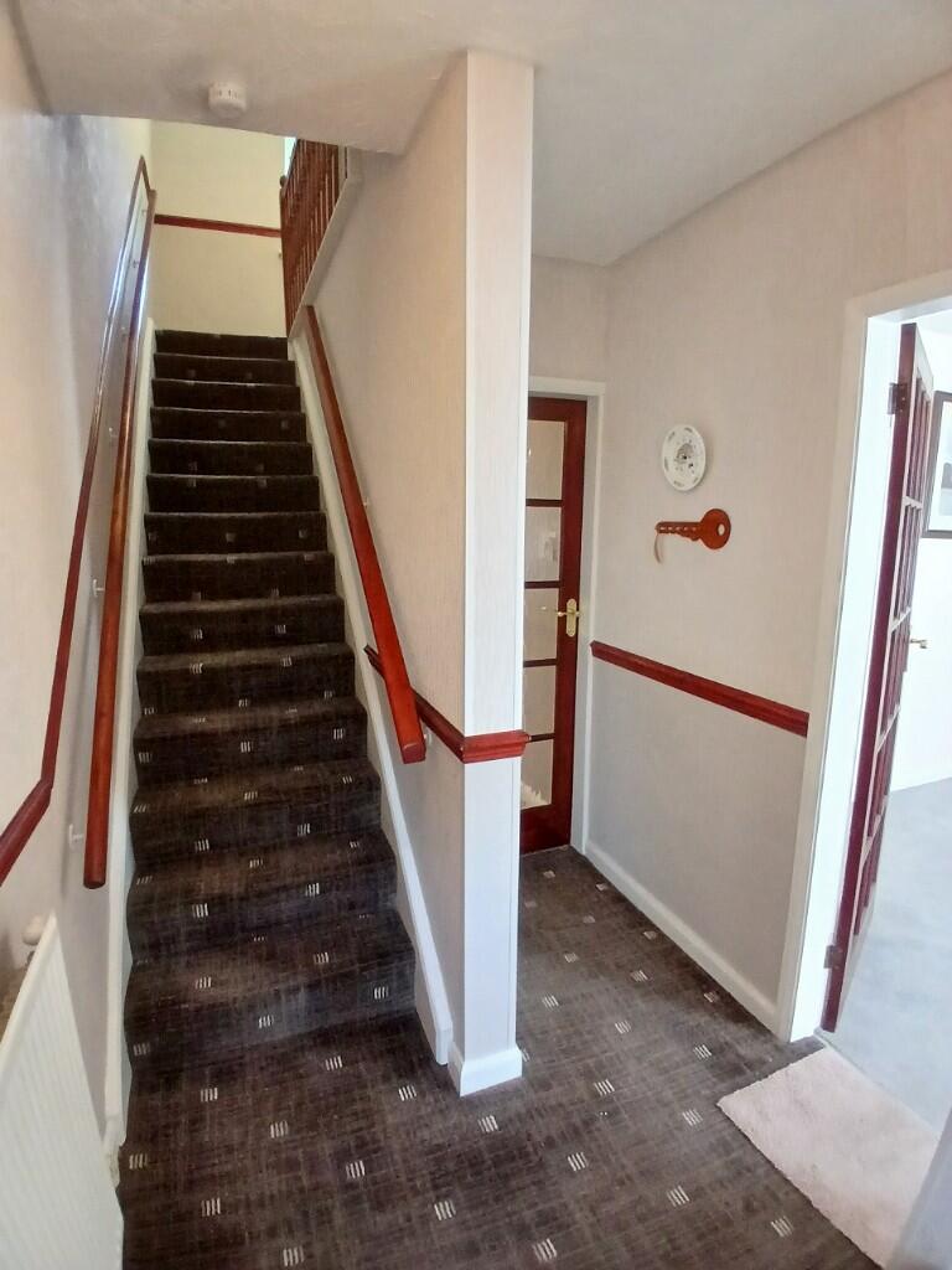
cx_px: 476
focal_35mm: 17
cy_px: 635
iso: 400
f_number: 2.2
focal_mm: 1.4
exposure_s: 1/33.3
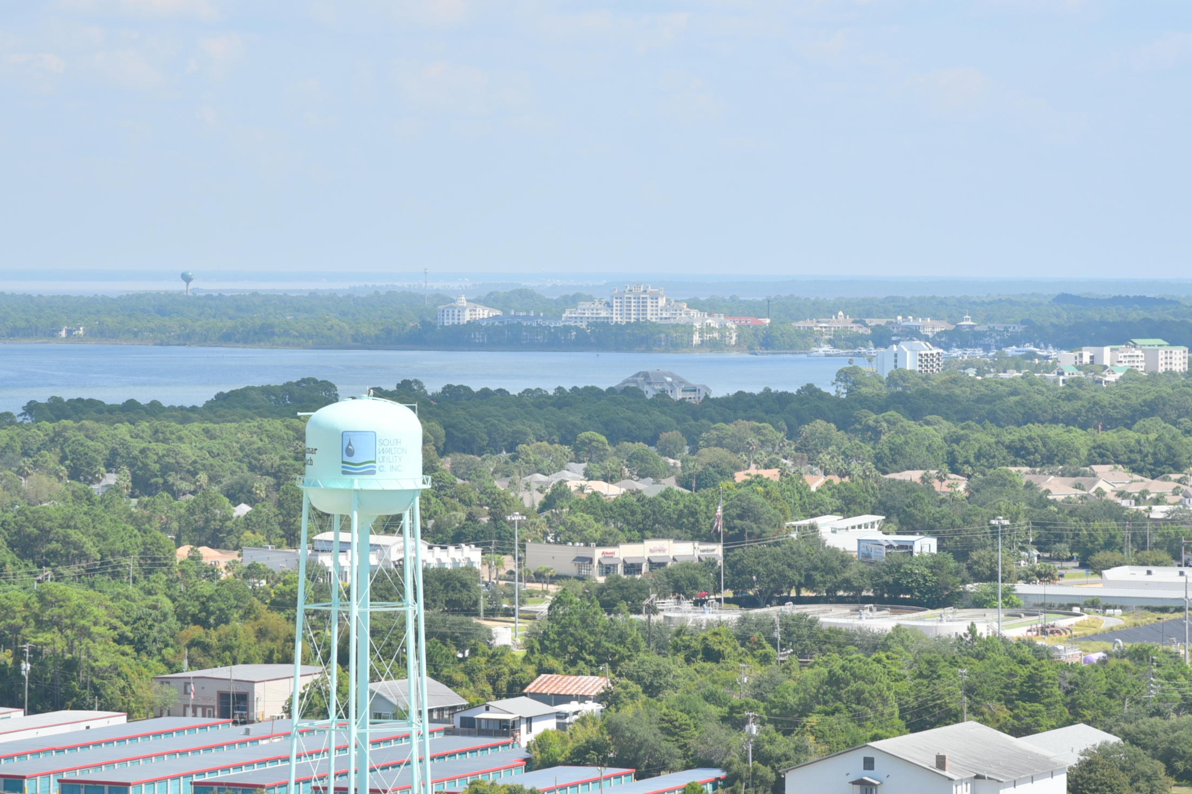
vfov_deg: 8.4
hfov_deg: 12.6
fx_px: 5396
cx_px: 637
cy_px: 437
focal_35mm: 163
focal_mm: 120
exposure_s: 1/800
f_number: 7.1
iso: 200
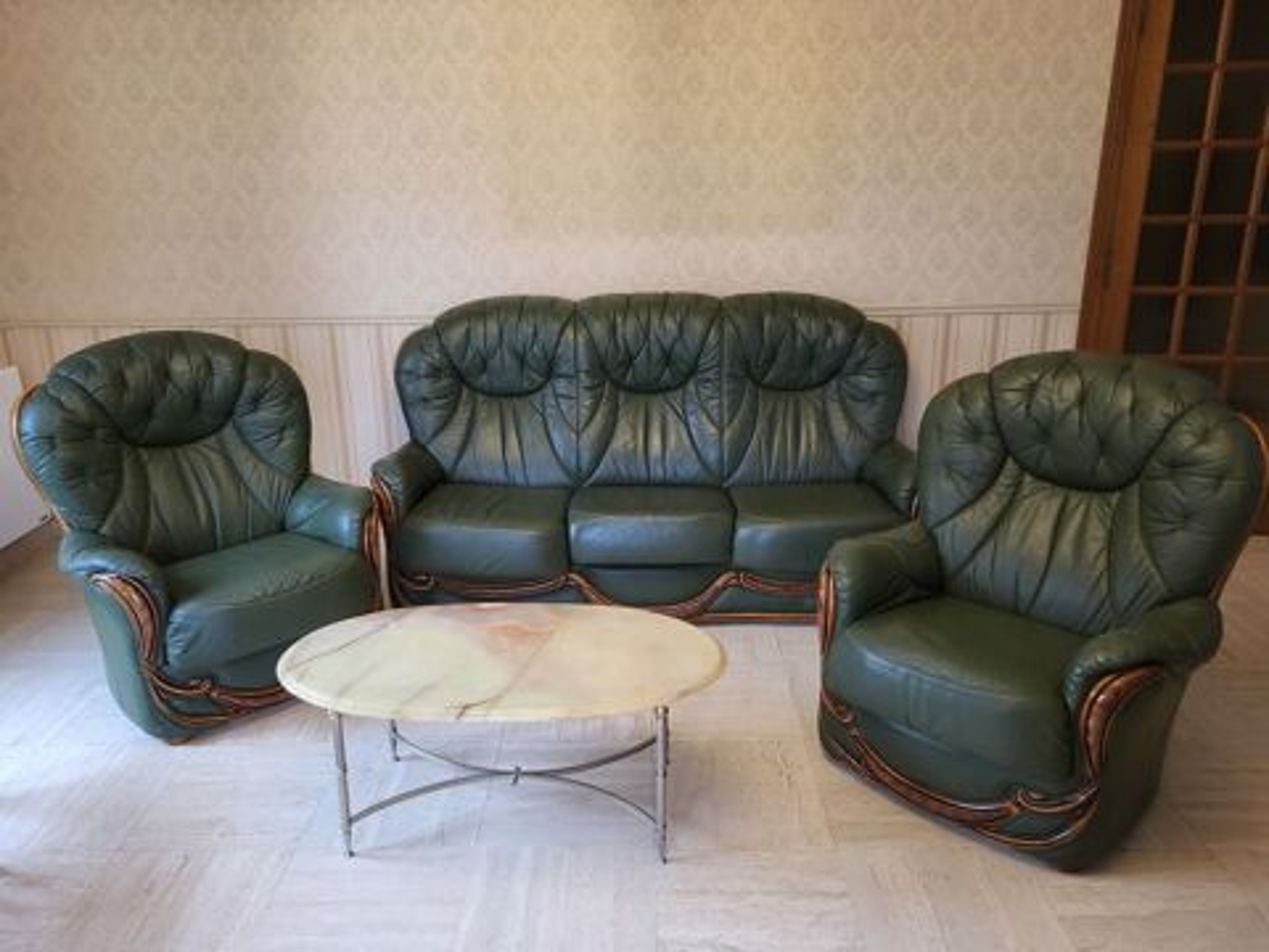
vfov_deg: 53.1
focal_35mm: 26
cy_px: 476
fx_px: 953
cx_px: 634
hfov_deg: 67.3
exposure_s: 1/40
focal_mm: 5.4
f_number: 1.8
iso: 400
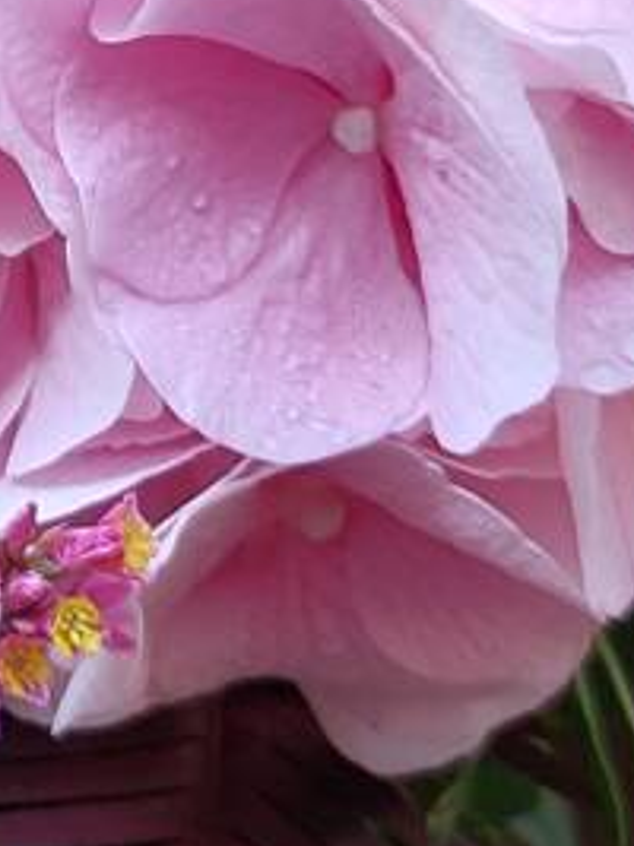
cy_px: -253
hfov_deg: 9.5
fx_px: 3666
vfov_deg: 12.7
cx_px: -409
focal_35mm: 150
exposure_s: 1/100
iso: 32
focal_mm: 5.23
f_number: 1.8
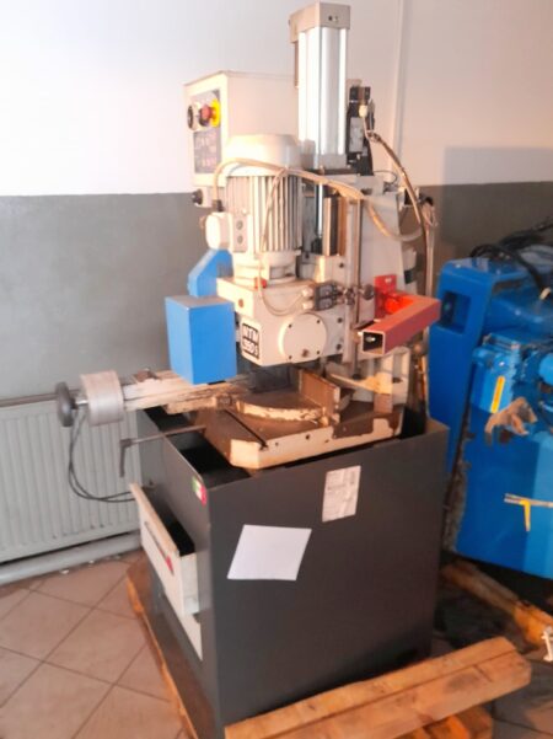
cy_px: 370
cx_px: 276
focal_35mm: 25
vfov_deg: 69.4
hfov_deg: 54.8
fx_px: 533
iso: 400
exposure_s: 1/25
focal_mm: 4.6
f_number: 2
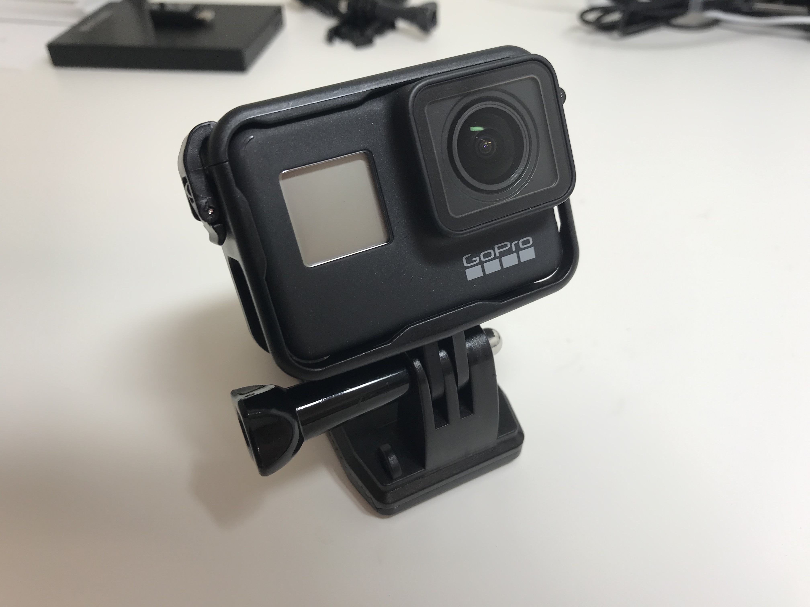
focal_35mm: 28
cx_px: 405
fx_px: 655
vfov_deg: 49.7
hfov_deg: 63.4
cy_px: 304
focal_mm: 3.99
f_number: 1.8
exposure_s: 1/60
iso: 25
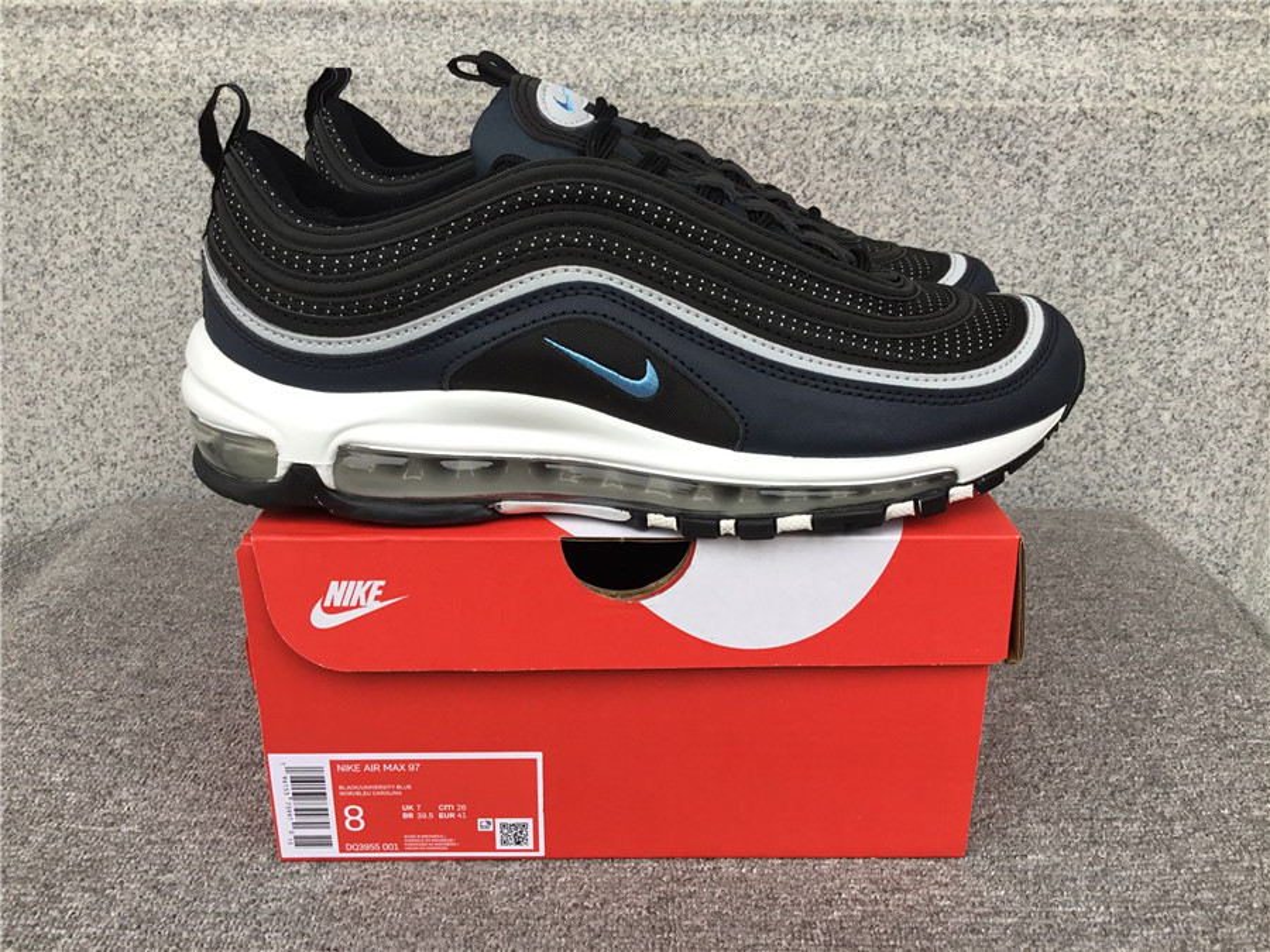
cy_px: 476
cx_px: 635
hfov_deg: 58.4
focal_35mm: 31
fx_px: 1137
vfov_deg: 45.4
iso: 25
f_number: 2.4
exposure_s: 1/50
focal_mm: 3.3
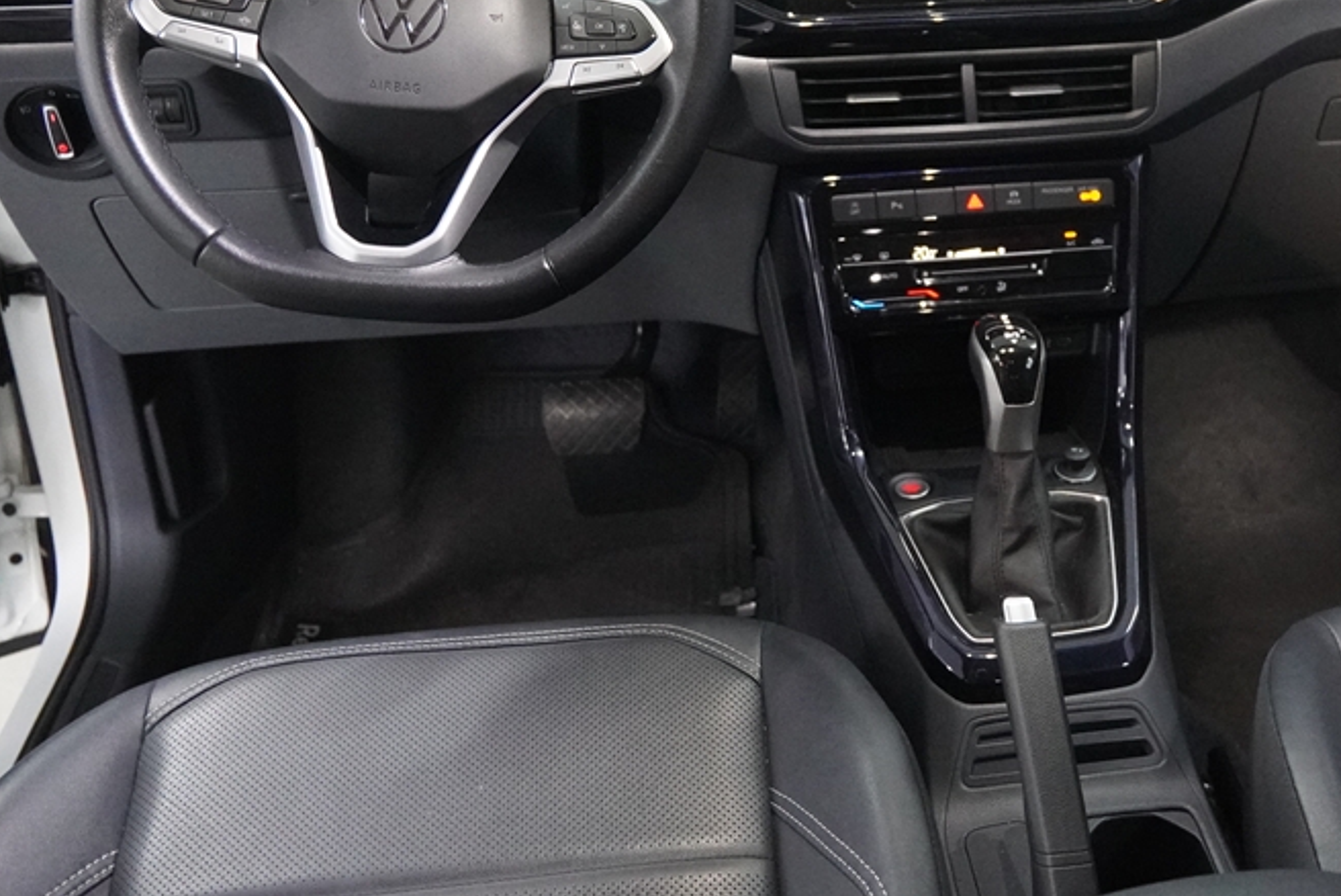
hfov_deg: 47.8
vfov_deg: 33.3
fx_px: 1482
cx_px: 910
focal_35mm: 40
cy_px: 296
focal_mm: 17
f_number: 2.8
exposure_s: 1/80
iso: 6400
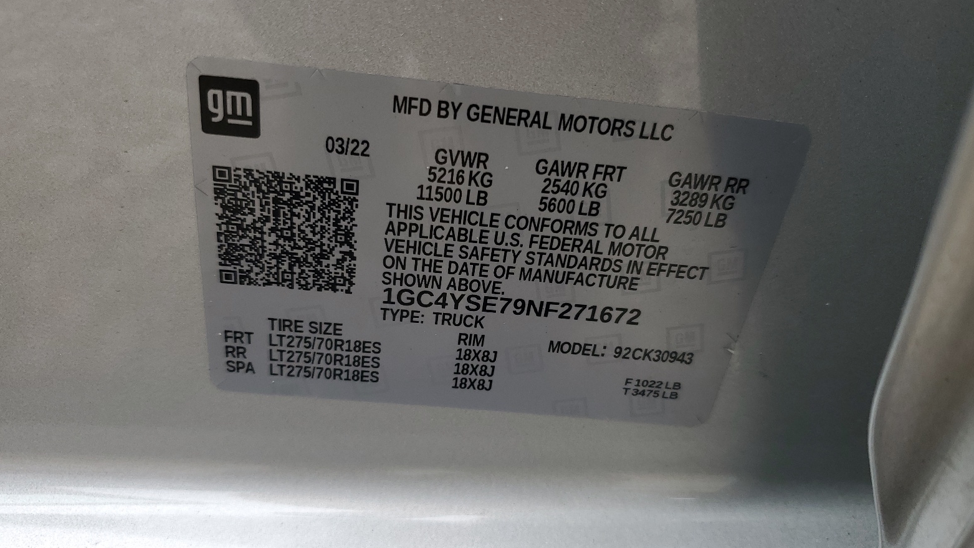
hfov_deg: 66.1
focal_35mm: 29
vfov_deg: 40.2
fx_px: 749
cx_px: 485
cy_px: 278
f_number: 1.5
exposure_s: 1/370
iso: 50
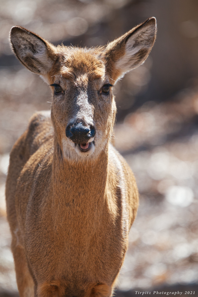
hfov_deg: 1.7
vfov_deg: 2.6
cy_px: 148
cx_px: 99
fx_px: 6517
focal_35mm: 791
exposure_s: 1/500
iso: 1000
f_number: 9
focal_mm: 791
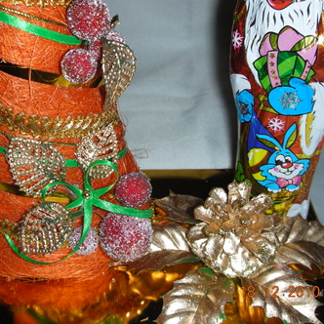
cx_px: 131
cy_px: 161
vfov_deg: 40.0
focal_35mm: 42
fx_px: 445
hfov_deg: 39.9
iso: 100
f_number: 8.5
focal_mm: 5.8
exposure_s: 1/60.1
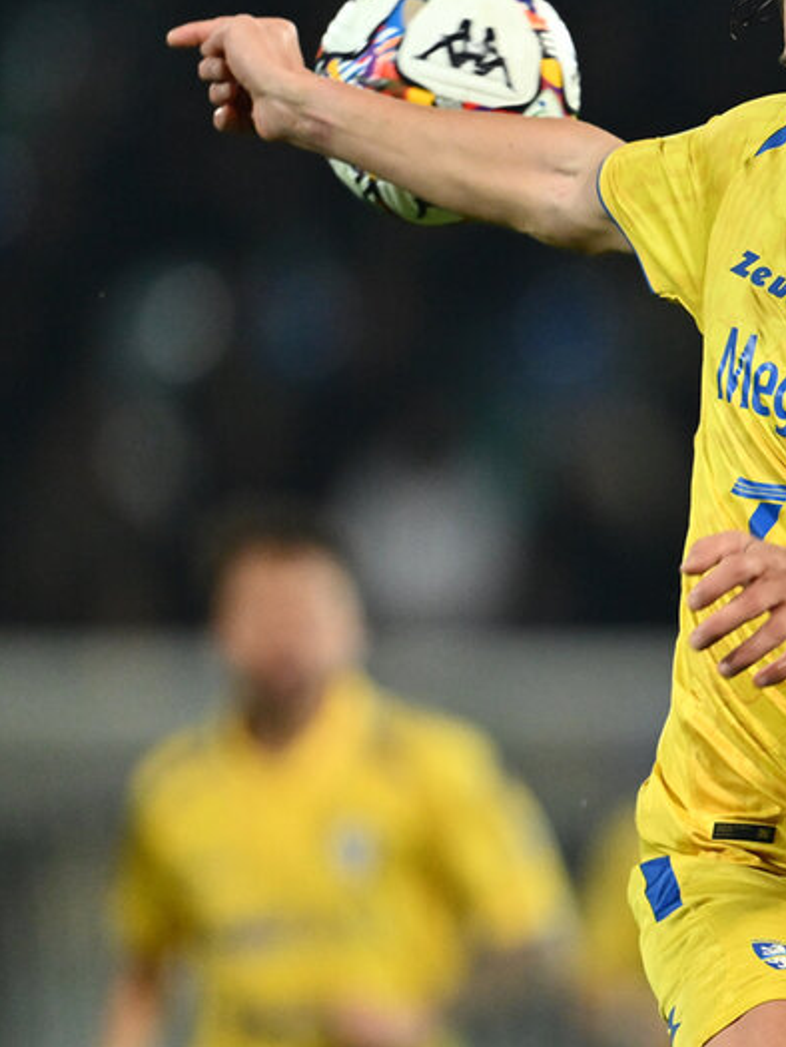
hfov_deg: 2.0
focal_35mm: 750
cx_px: 1001
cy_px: 371
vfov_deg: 2.6
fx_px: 22697
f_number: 3.2
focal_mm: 400
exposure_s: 1/1600
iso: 2000
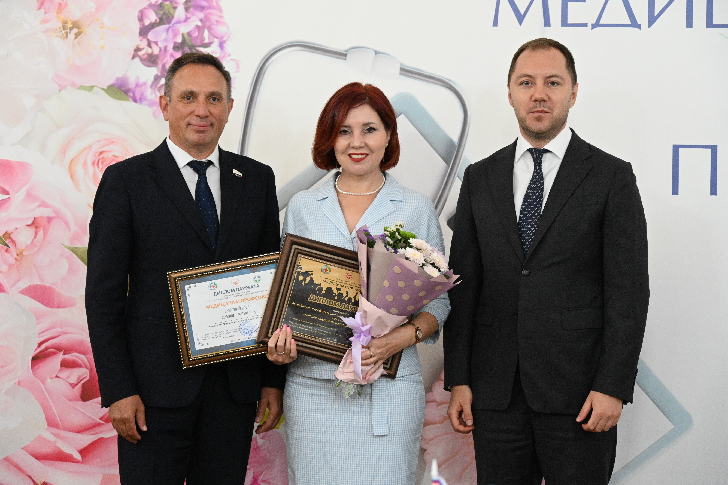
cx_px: 364
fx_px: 1779
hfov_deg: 23.1
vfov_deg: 15.5
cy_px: 242
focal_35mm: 88
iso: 6400
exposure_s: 1/80
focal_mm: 88
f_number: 7.1
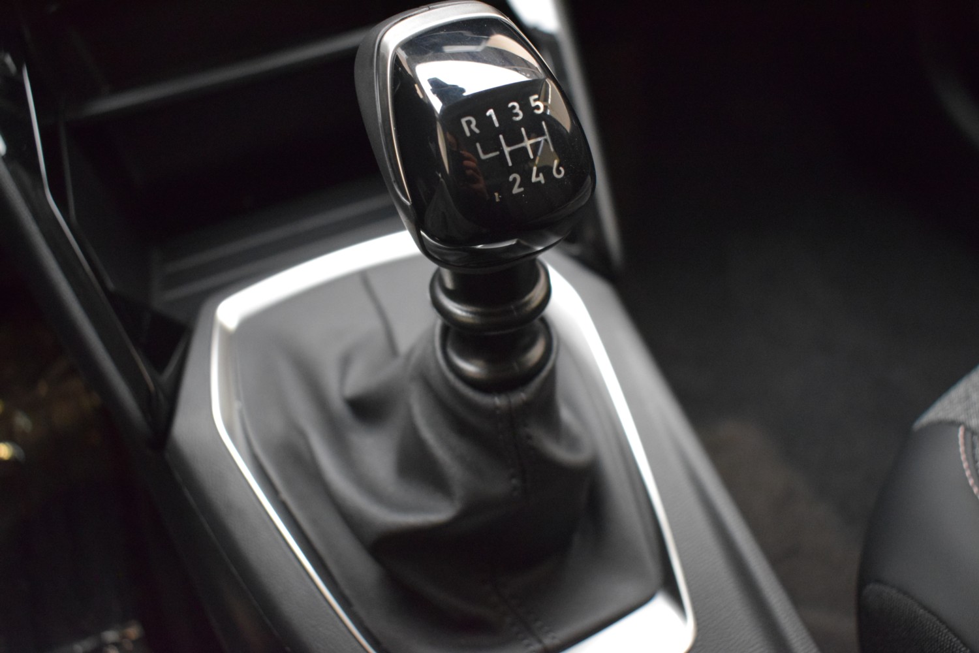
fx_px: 938
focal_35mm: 34
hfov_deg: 55.1
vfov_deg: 38.4
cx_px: 490
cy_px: 326
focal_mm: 23
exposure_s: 1/50
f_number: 3.8
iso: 3200
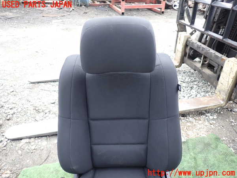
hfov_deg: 69.4
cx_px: 118
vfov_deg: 54.9
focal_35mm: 25
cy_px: 89
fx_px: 171
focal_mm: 4.5
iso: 100
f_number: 5.6
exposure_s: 1/30
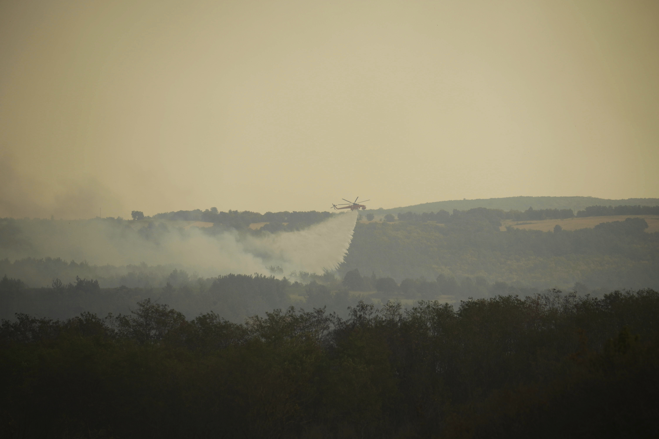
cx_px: 330
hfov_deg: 10.3
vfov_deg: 6.9
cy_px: 220
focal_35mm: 200
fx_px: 3659
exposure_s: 1/2500
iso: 250
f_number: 3.5
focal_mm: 200
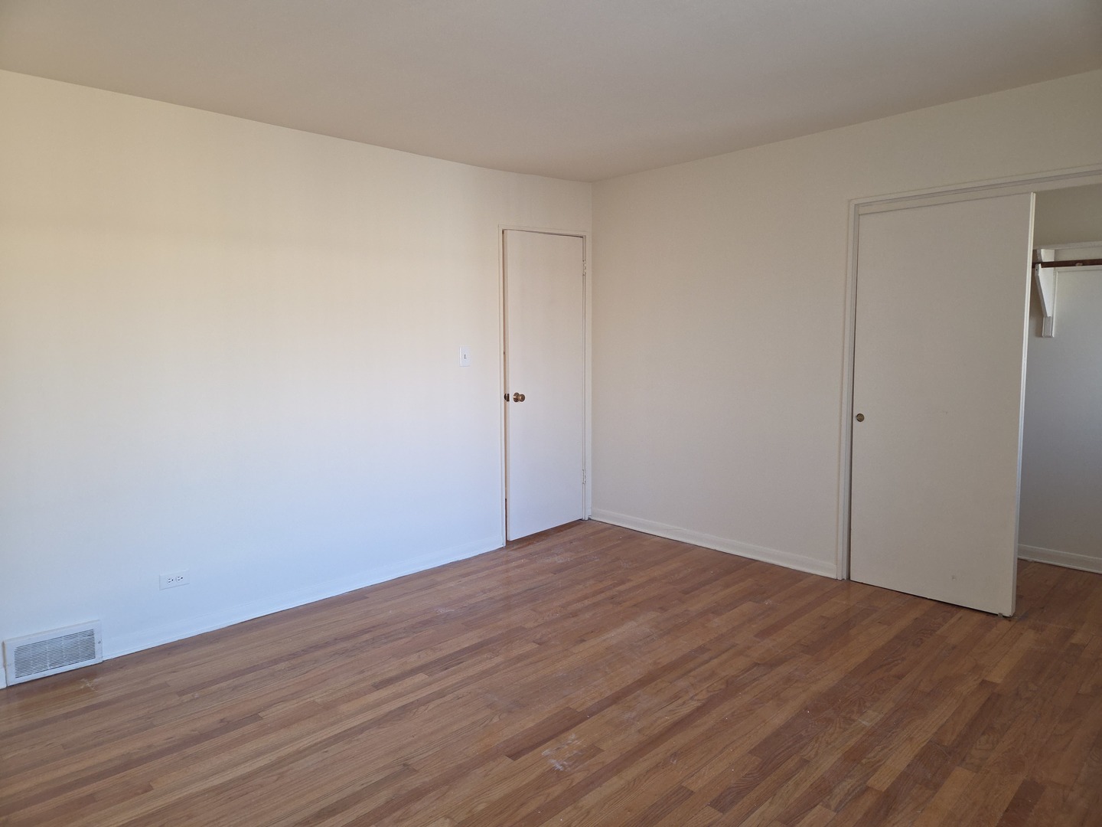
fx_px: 732
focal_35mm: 23
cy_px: 414
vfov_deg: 58.9
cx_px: 551
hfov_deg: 73.9
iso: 125
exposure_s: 1/60
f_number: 1.8
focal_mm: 5.4
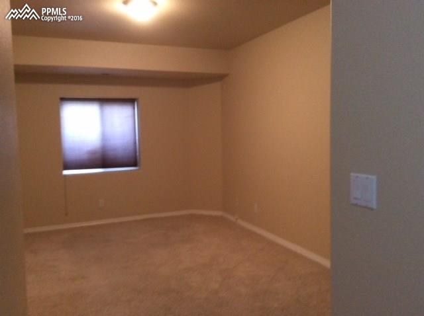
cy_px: 158
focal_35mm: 32
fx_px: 391
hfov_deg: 56.9
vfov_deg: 44.1
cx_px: 212
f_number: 2.4
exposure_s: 1/24
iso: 250
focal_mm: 3.3
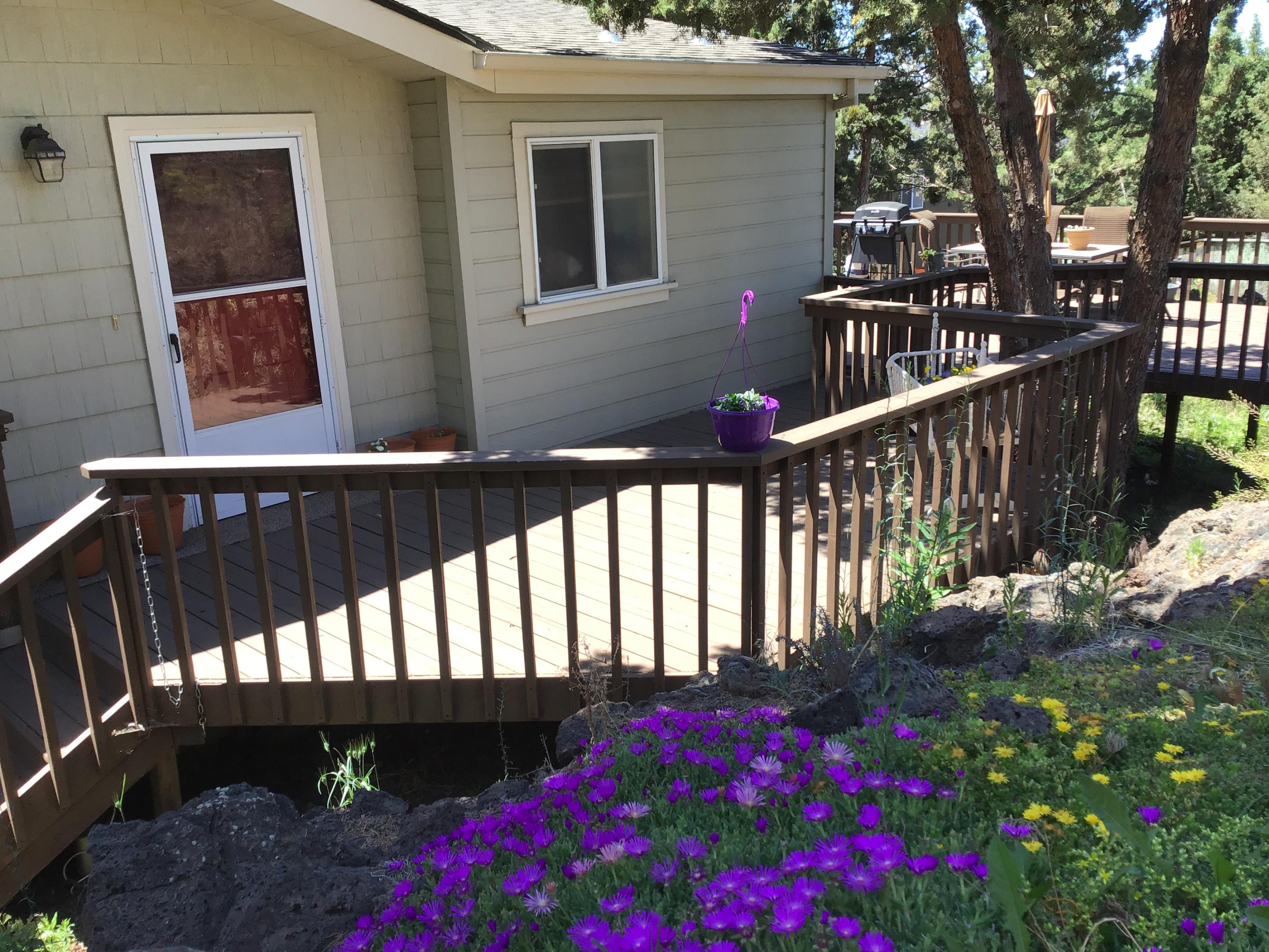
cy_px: 476
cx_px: 634
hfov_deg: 58.4
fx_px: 1136
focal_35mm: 31
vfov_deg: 45.4
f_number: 2.4
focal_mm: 3.3
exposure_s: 1/212
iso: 25
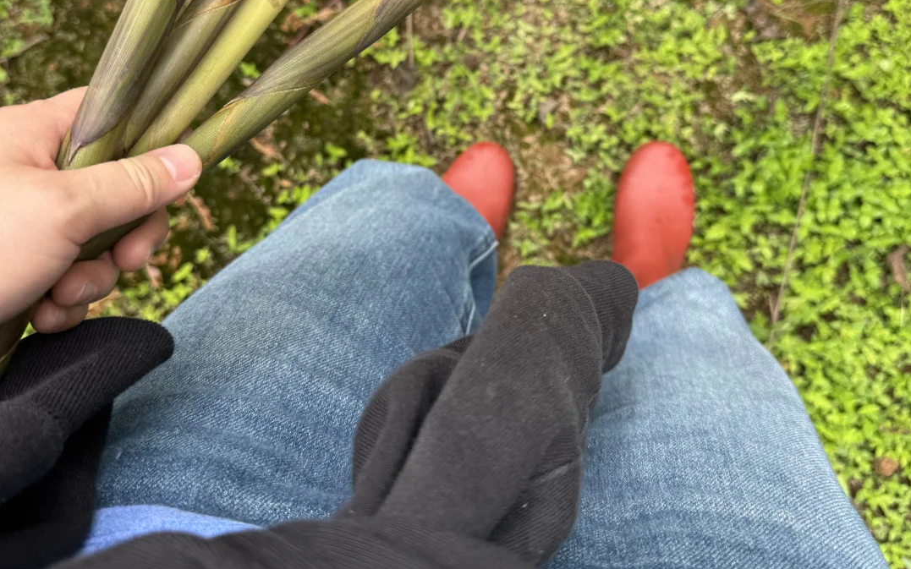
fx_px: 844
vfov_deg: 36.6
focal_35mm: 34
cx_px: 456
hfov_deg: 56.7
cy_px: 158
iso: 80
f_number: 1.78
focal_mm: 6.76
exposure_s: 1/888
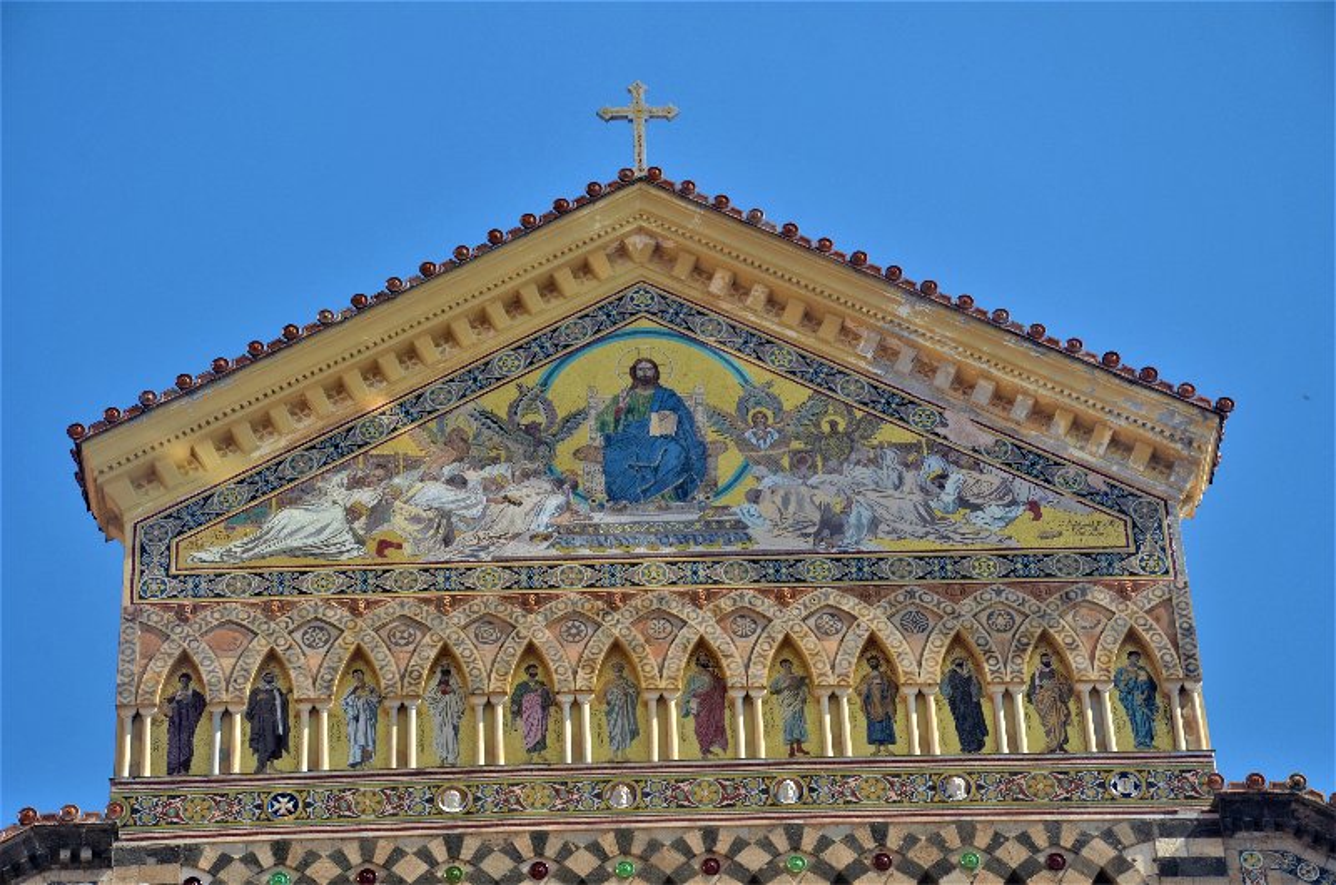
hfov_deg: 17.1
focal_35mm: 120
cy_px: 442
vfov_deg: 11.4
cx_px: 668
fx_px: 4444
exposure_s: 1/250
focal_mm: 80
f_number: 8
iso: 200
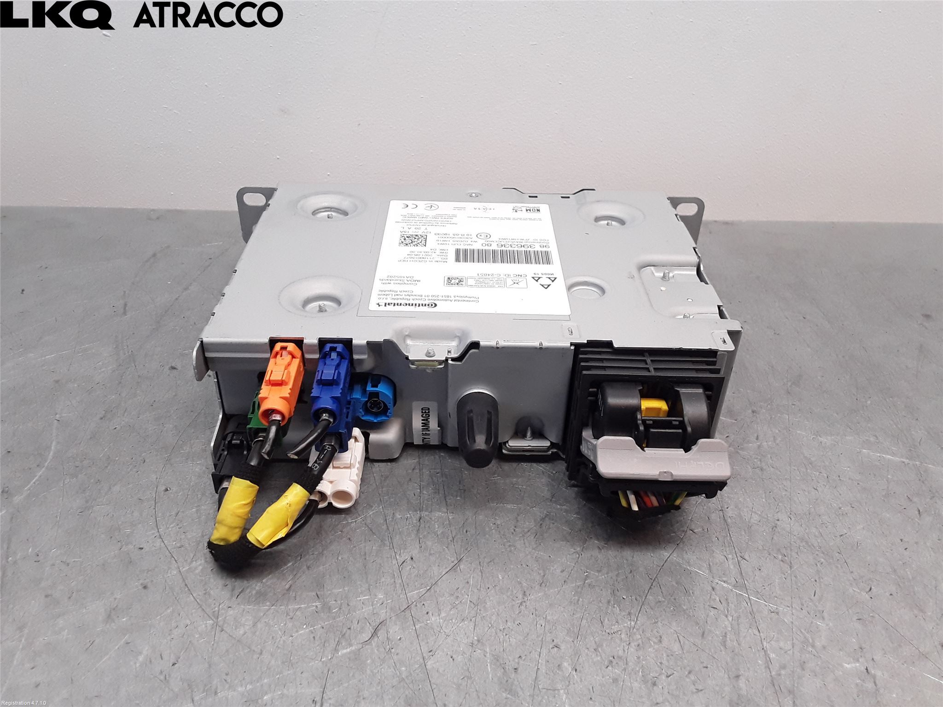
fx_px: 763
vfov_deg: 49.7
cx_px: 472
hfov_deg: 63.4
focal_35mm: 28
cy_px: 354
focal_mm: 2.91
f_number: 1.9
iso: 100
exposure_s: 1/141
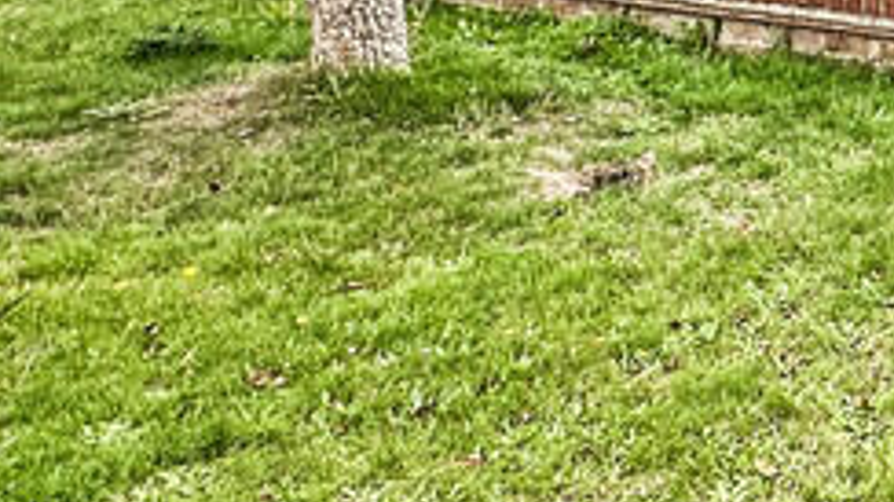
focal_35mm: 64
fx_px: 1516
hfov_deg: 25.4
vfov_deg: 13.8
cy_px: -678
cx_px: 1315
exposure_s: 1/449
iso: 40
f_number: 2.2
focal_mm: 2.22
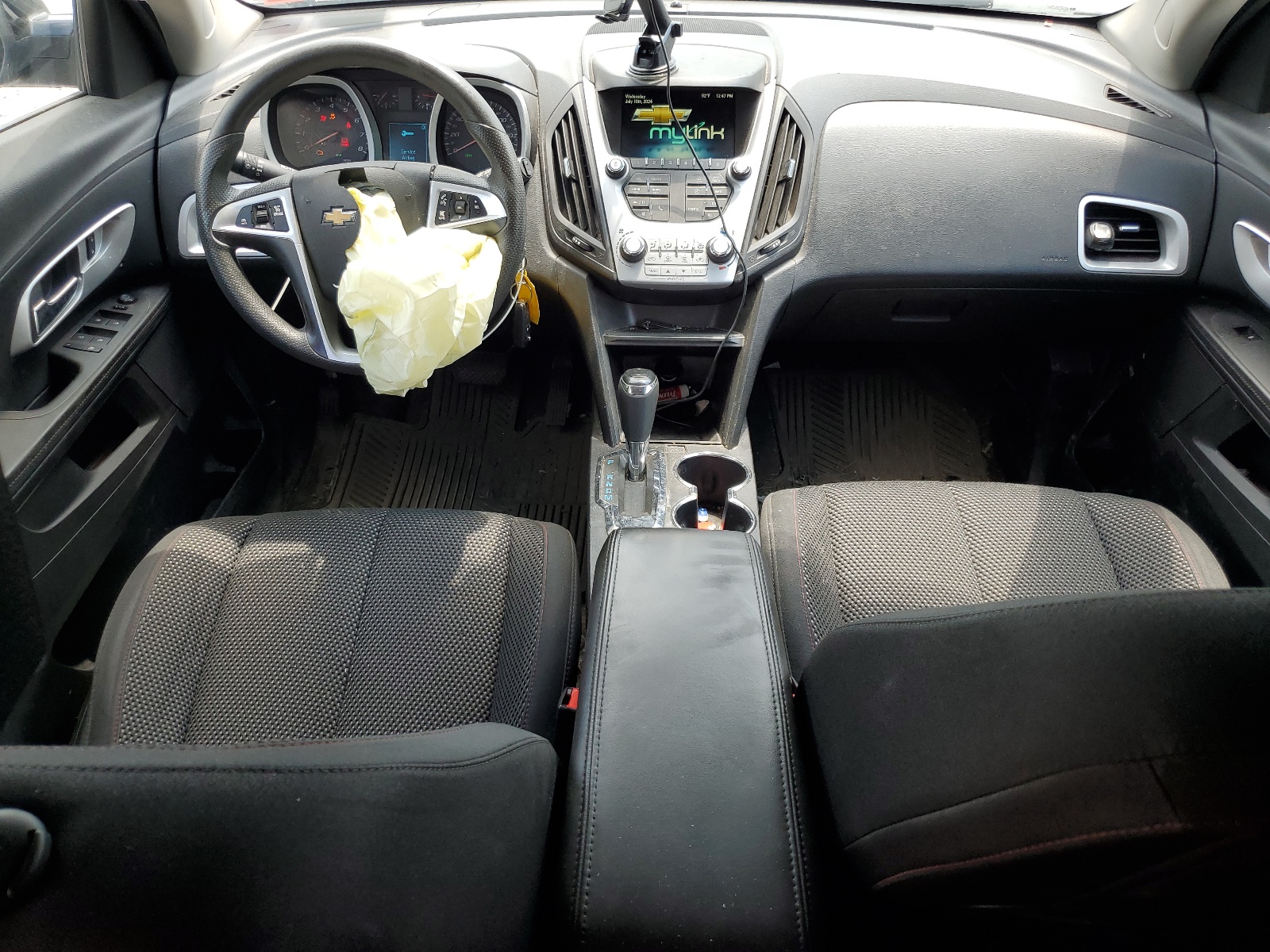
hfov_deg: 67.3
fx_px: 954
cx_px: 635
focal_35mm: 26
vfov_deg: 53.1
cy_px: 476
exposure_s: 1/263
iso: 50
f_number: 1.5
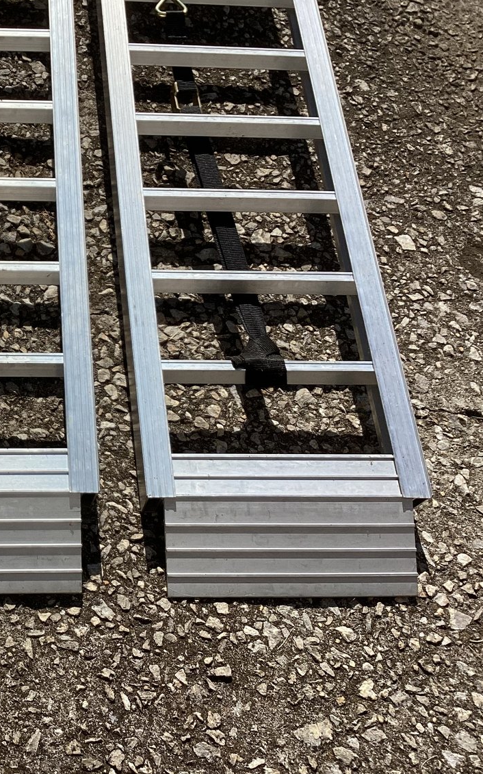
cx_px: 6
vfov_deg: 45.3
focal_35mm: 44
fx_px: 927
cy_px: 387
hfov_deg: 27.6
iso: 25
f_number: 2.4
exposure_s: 1/2146
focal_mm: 3.3
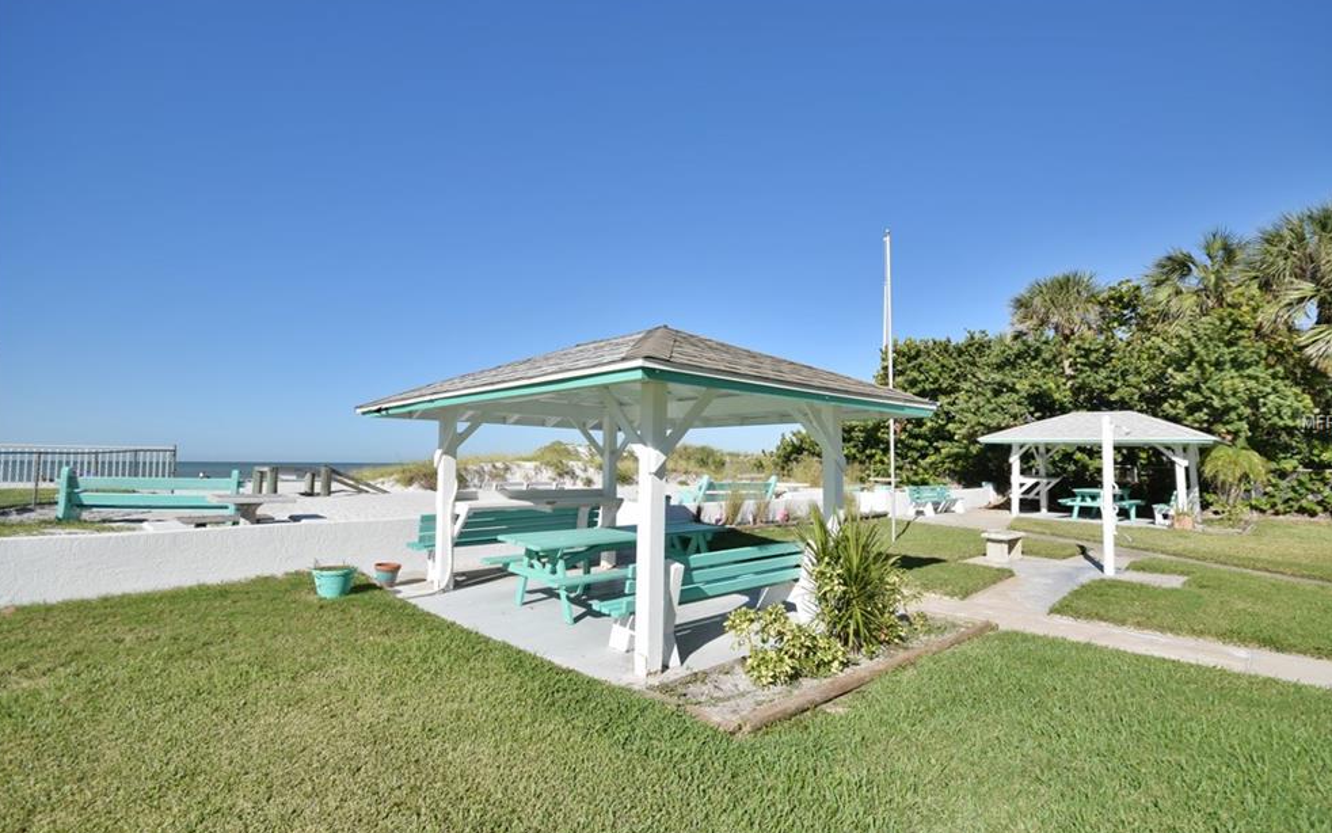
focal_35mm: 18
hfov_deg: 92.6
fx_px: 636
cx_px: 685
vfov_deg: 66.4
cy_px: 423
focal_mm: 11
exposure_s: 1/200
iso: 100
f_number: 8
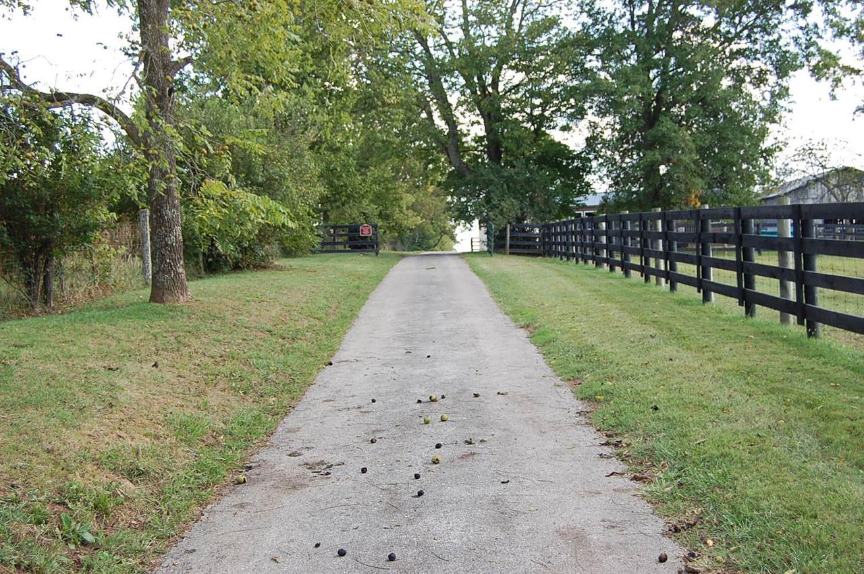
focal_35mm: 45
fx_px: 1079
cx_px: 432
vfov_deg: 29.8
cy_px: 287
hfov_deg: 43.6
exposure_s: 1/125
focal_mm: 30
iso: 200
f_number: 5.6
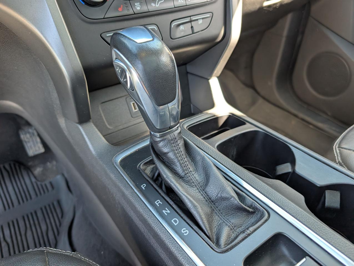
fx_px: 246
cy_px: 133
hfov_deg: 71.5
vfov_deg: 56.9
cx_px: 177
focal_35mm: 24
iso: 211
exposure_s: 1/217
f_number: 1.68
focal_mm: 6.9
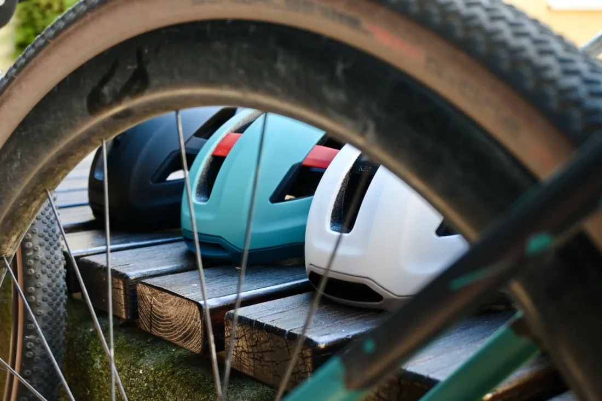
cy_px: 200
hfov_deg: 40.0
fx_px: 828
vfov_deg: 27.2
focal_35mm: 50
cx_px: 301
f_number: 5
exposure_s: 1/125
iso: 800
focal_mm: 33
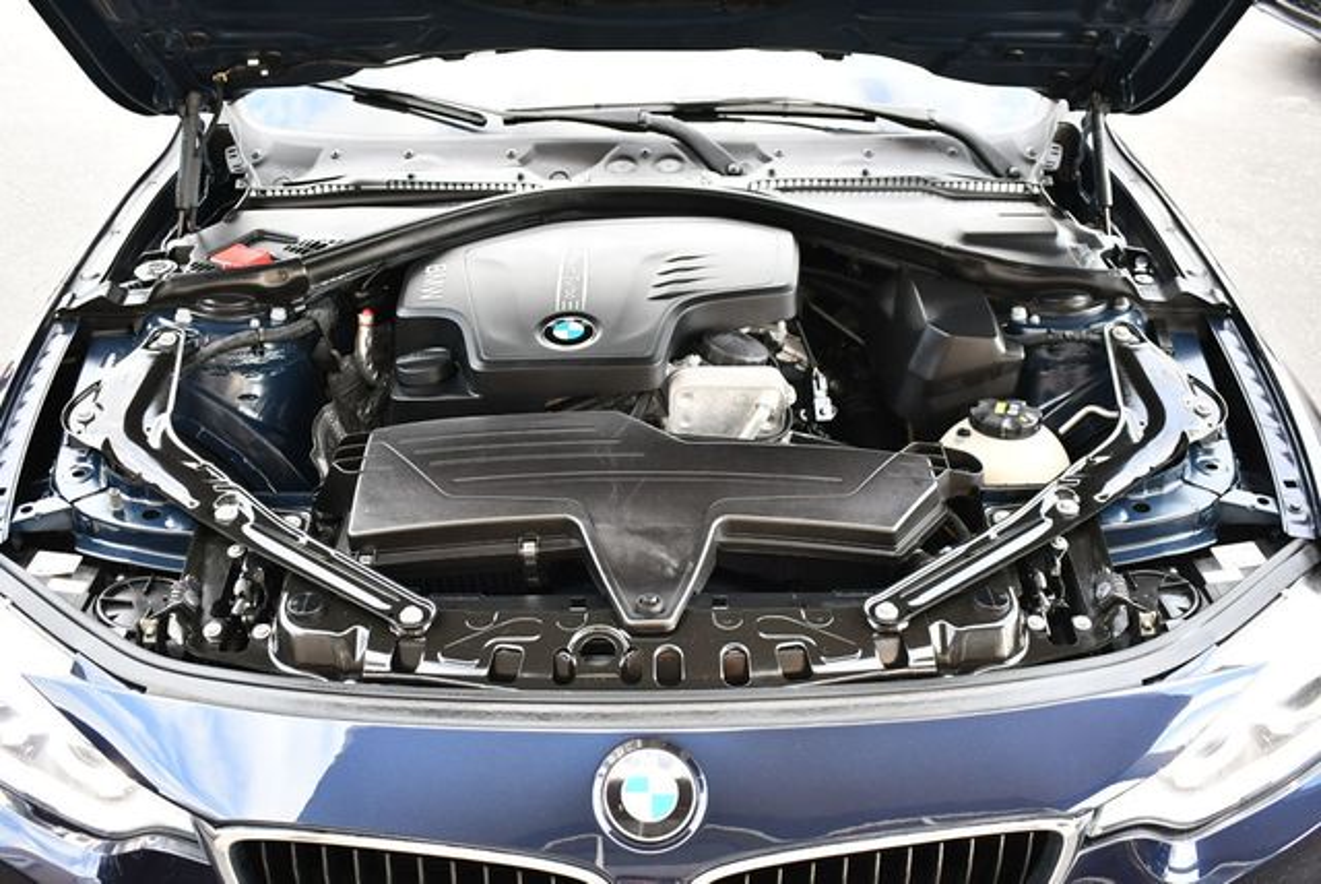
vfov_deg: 36.9
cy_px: 442
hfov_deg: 53.1
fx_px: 1322
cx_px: 660
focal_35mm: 36
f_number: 3.5
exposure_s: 1/250
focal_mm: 18
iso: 800
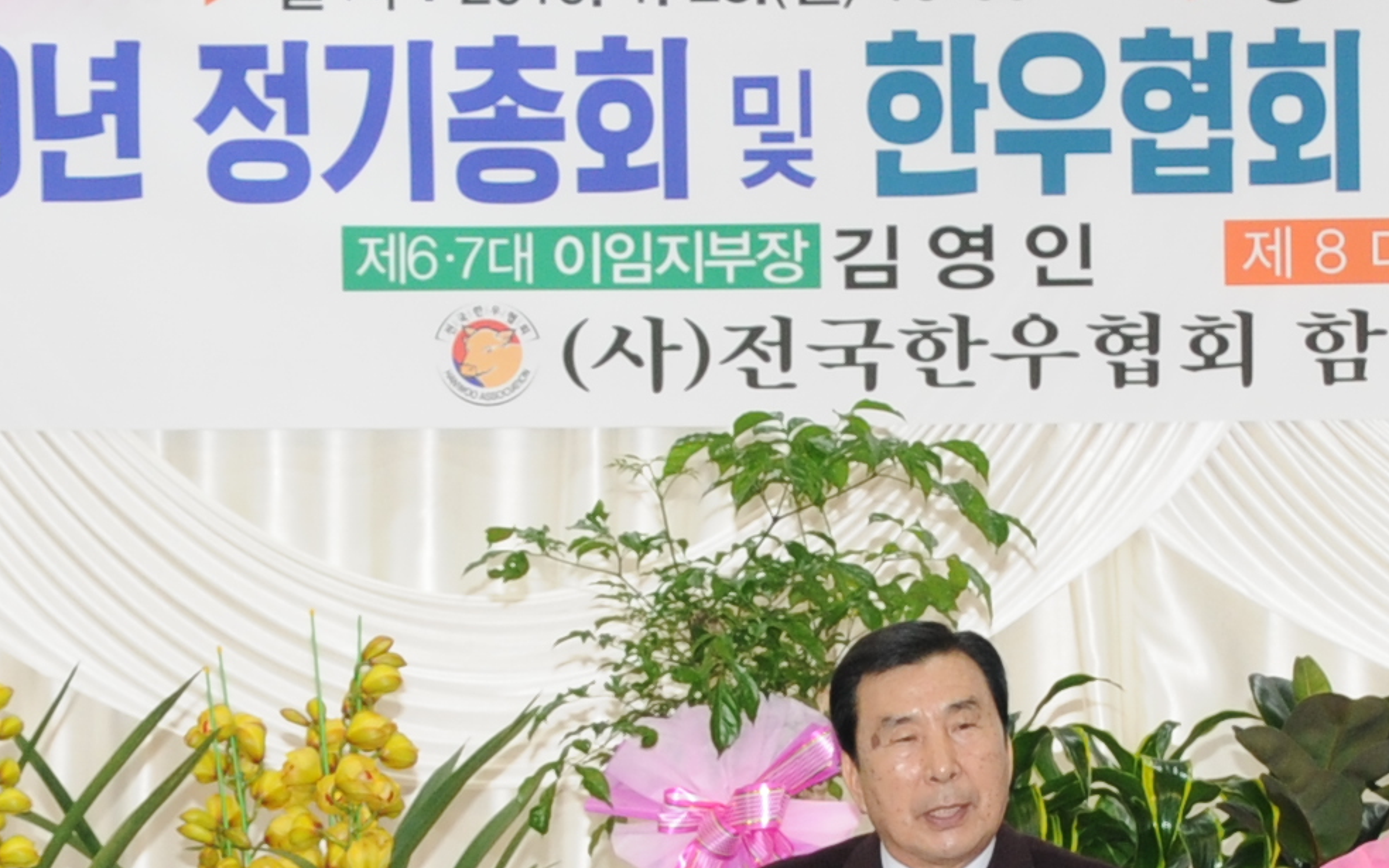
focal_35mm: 233
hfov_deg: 9.0
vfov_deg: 5.6
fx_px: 8827
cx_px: 938
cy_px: 742
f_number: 5
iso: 250
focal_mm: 35
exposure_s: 1/60
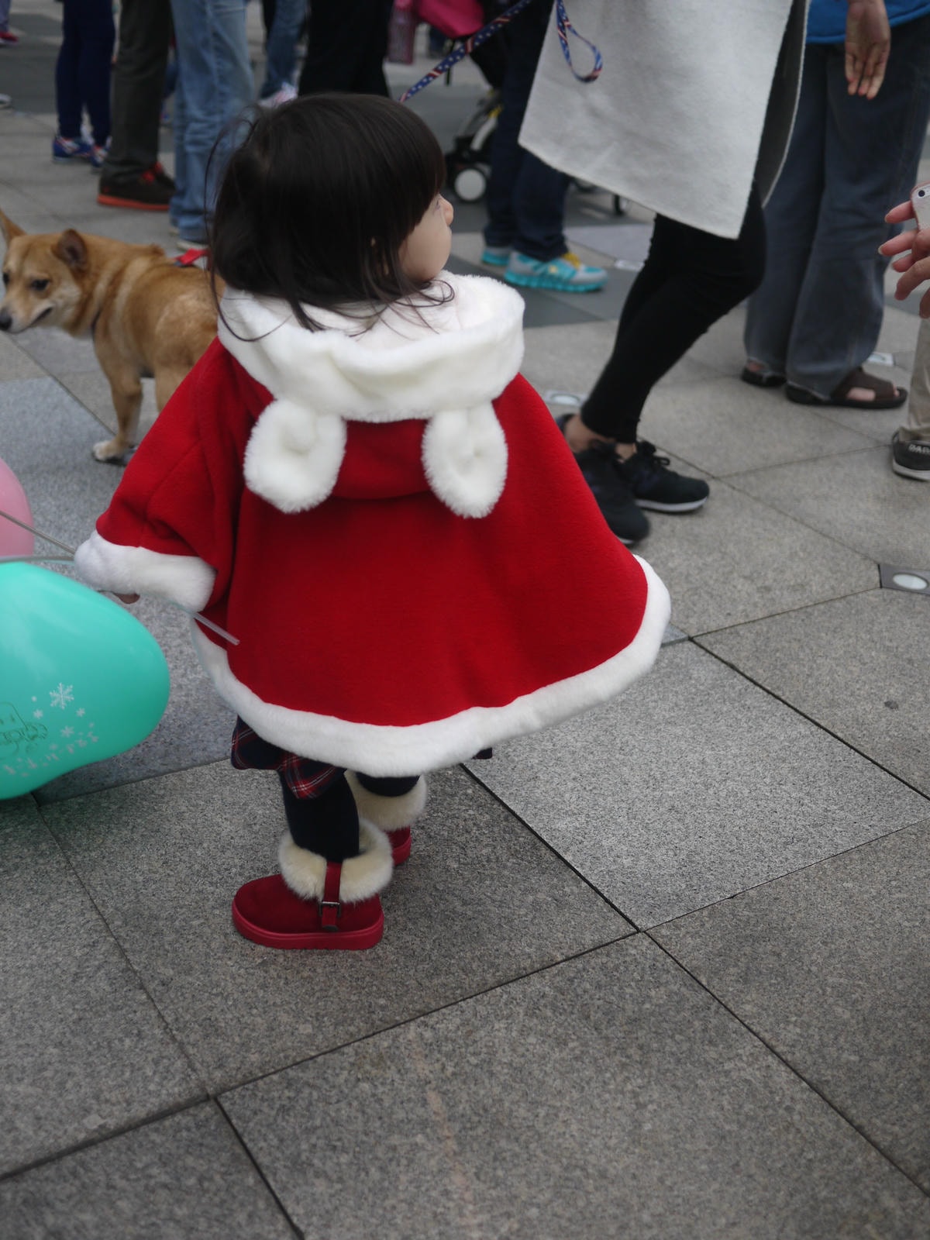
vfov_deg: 46.8
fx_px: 1433
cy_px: 620
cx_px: 465
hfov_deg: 36.0
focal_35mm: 40
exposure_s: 1/200
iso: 160
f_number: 1.7
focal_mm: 20
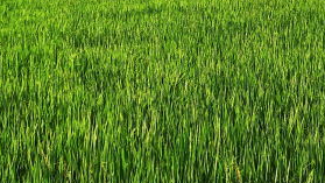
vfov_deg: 12.8
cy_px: -119
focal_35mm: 88
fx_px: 758
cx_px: 383
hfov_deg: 22.4
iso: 100
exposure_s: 1/860
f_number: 2.2
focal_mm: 3.81
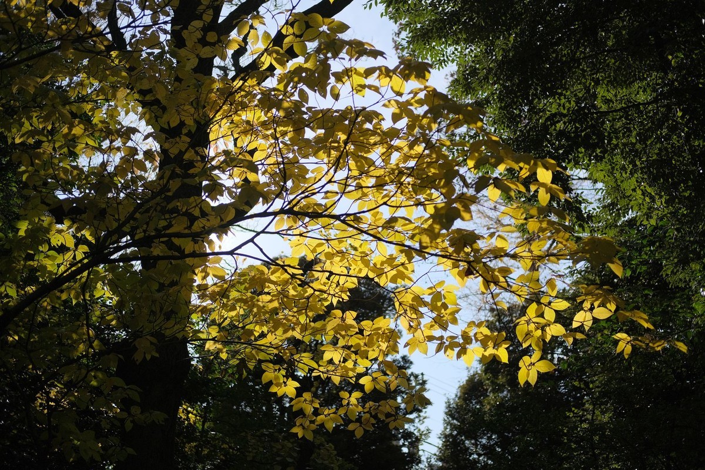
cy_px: 235
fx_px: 1038
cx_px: 352
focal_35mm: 53
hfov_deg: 37.5
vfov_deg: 25.5
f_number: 2
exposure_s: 1/13000
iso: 640
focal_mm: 35
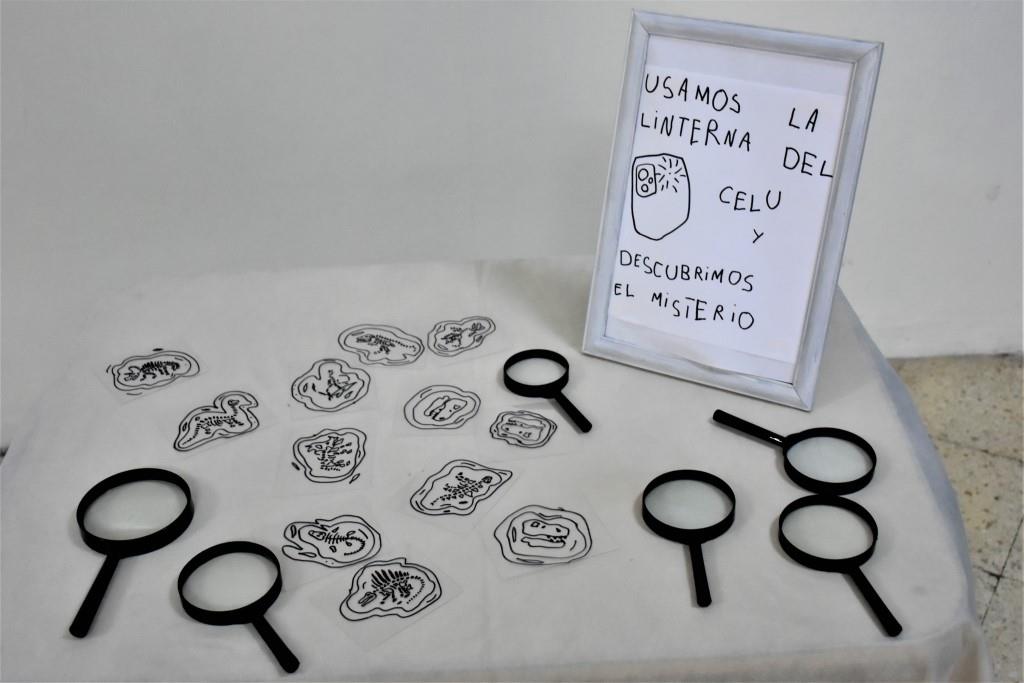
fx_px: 1109
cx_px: 512
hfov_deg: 49.5
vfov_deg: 34.2
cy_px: 342
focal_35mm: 39
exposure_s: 1/80
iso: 1600
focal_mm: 26
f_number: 4.5
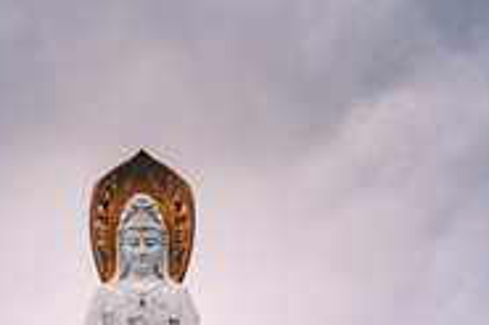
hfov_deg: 19.0
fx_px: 1452
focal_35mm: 107
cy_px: 351
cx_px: 143
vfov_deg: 12.6
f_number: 5.6
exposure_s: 1/80
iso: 200
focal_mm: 29.5
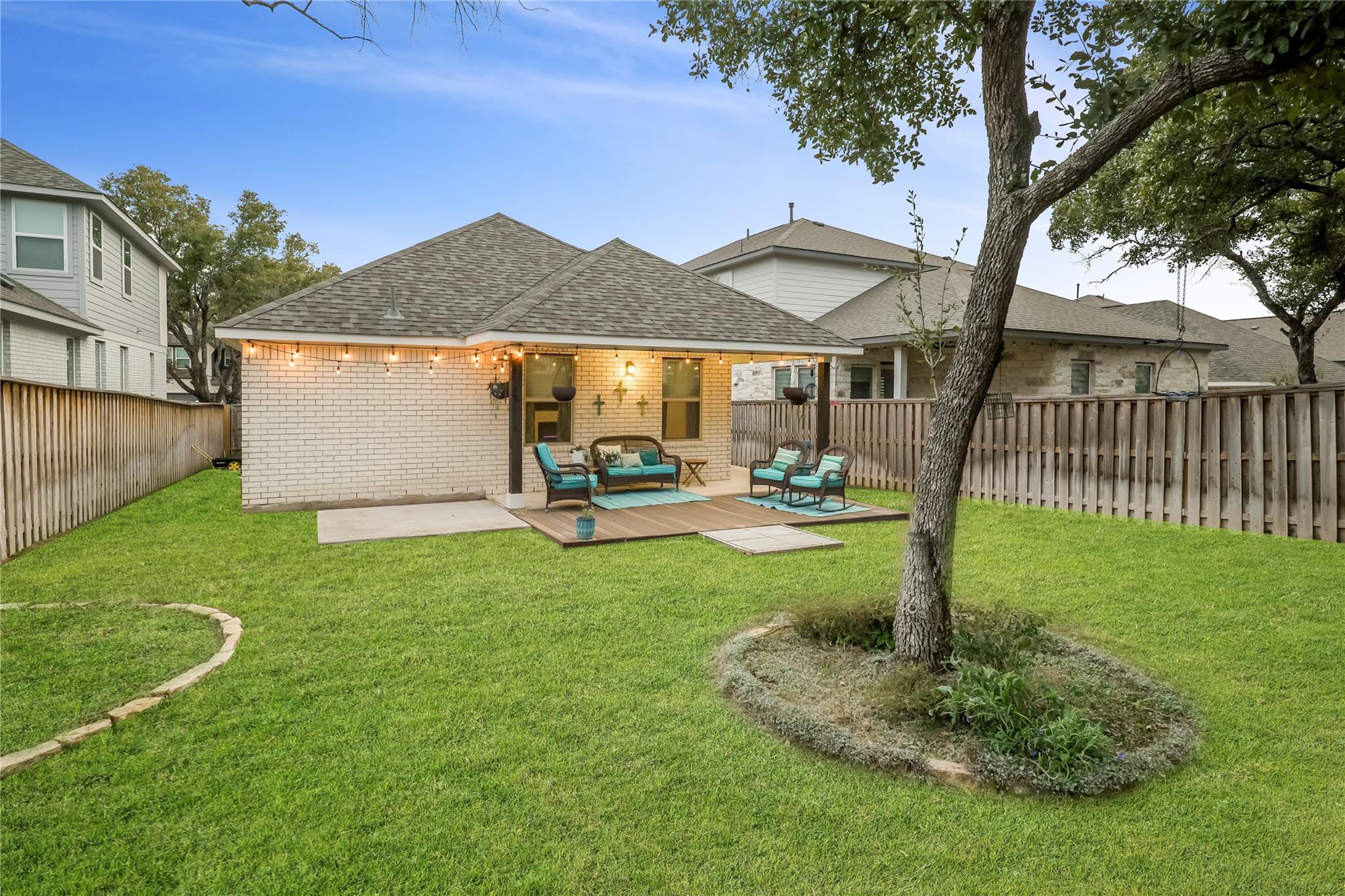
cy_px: 448
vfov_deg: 70.4
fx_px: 635
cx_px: 672
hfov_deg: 93.3
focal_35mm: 17
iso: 200
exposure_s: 1/100
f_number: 9
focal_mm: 17
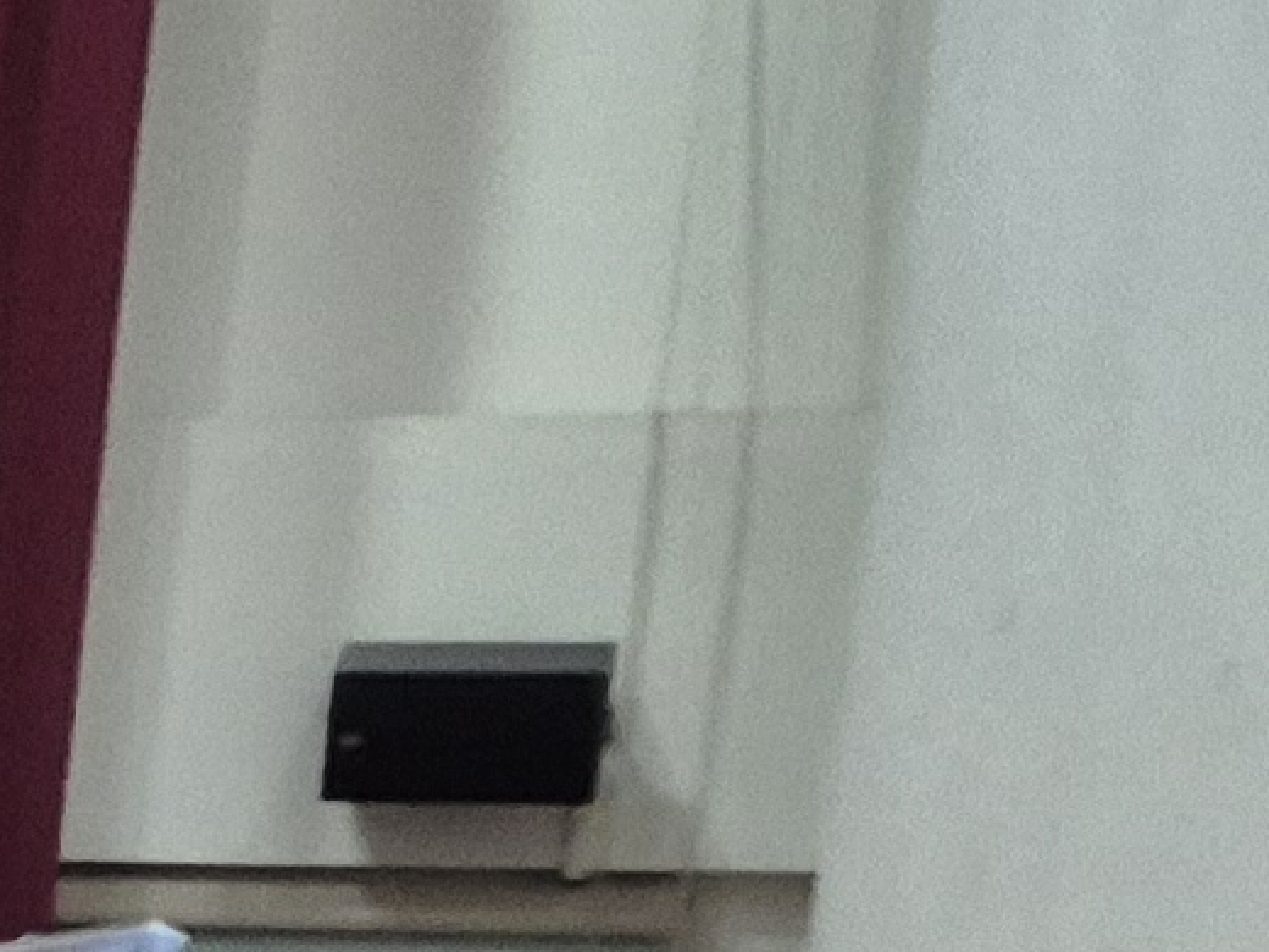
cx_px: -3019
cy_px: 1902
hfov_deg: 8.5
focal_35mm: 177
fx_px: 6489
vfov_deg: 8.0
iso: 500
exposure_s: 1/120
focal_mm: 5.4
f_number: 1.8
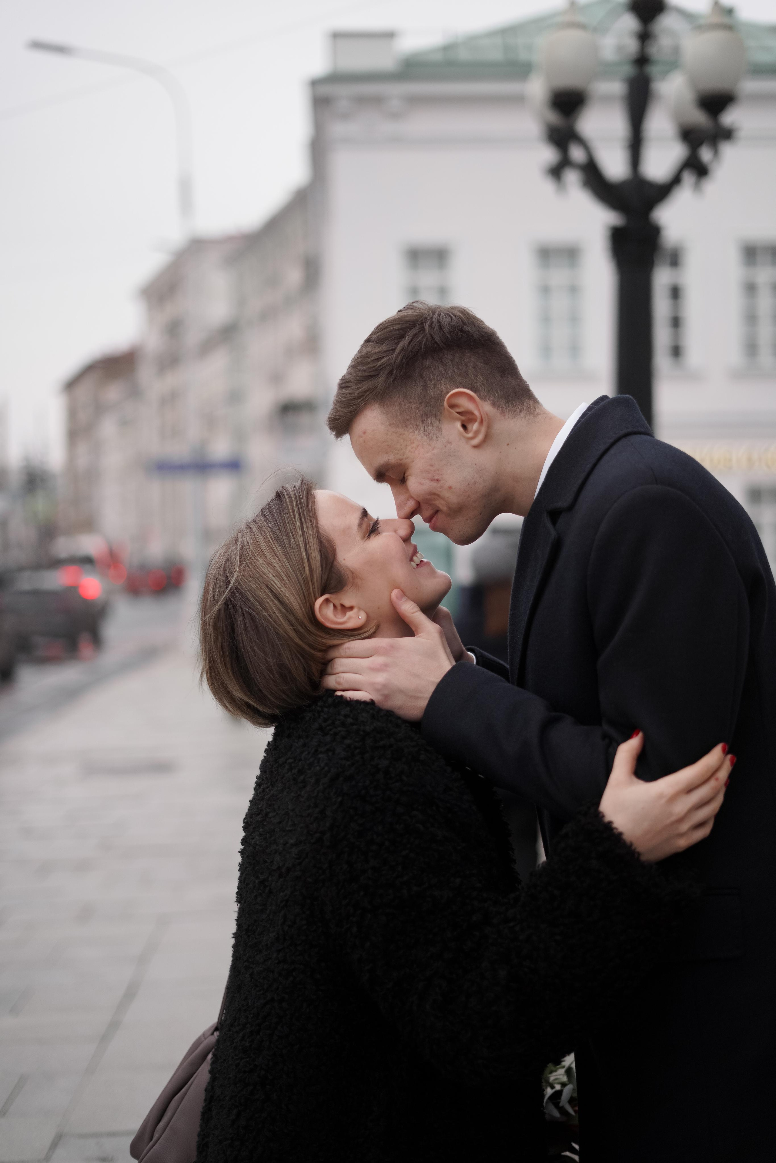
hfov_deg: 27.0
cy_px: 582
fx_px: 1617
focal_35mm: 50
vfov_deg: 39.6
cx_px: 388
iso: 250
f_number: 1.8
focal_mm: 50
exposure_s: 1/800
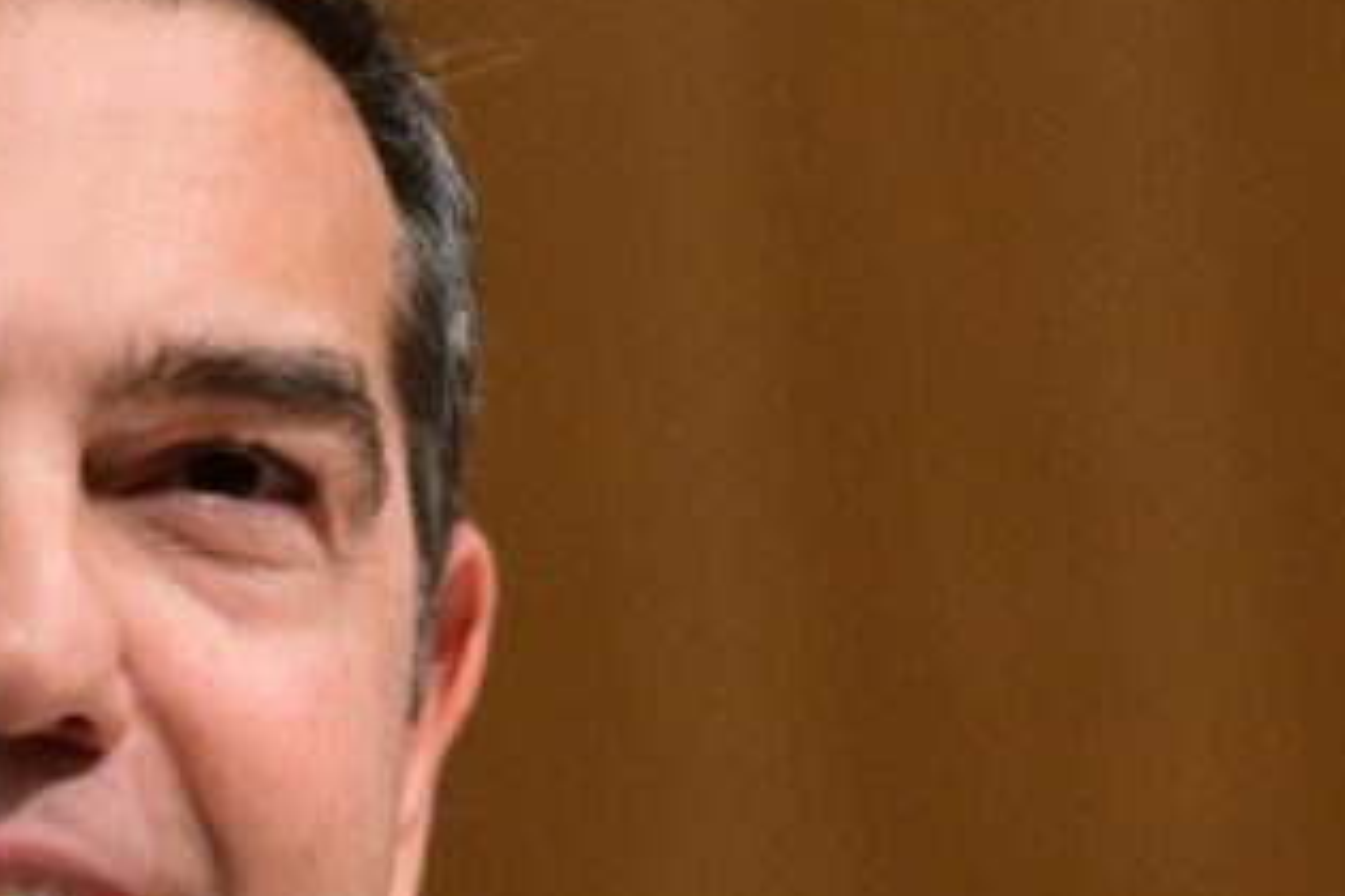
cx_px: 1272
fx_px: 28467
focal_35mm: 762
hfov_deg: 2.7
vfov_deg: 1.8
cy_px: 1165
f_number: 4.5
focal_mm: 200
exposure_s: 1/320
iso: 8000
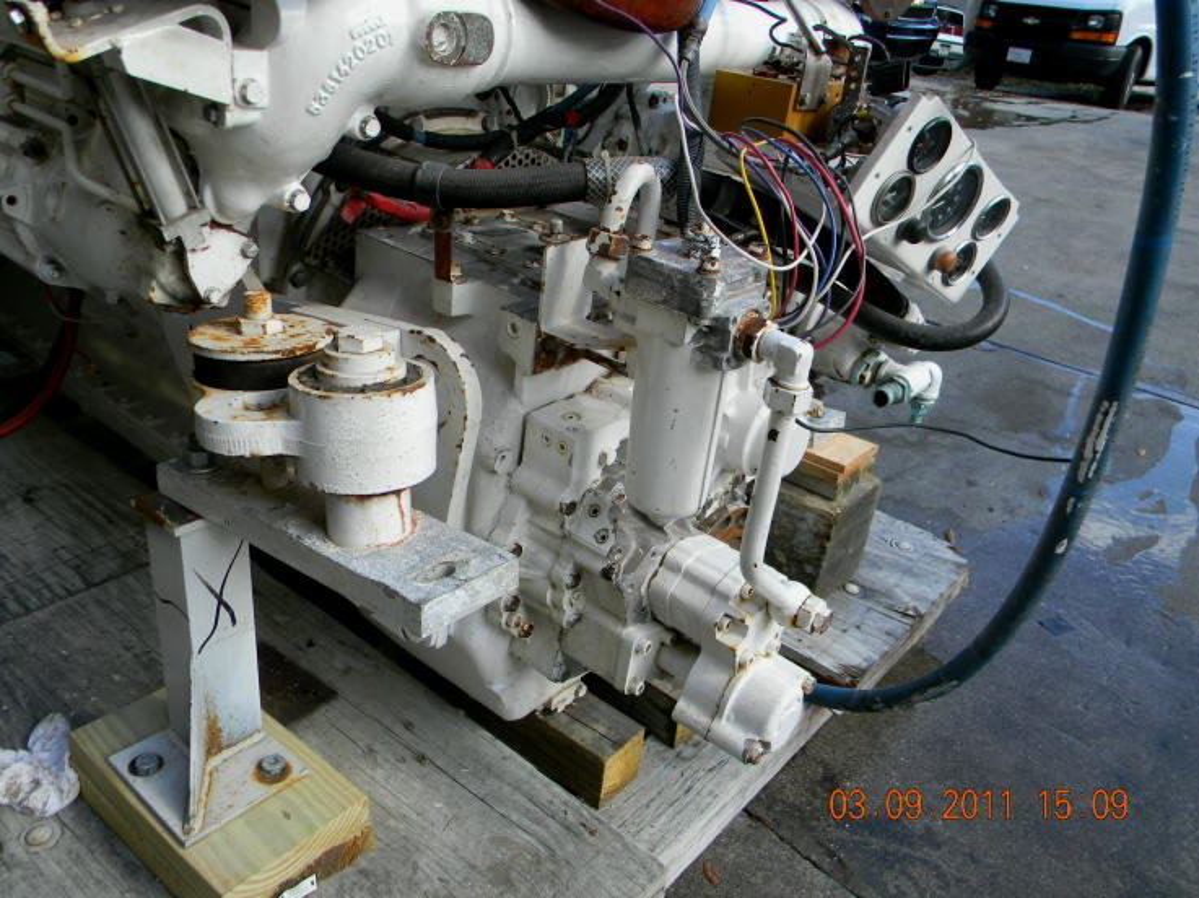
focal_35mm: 28
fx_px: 969
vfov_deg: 49.7
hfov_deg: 63.5
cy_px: 449
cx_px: 600
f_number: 3.5
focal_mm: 5
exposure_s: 1/242
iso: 80
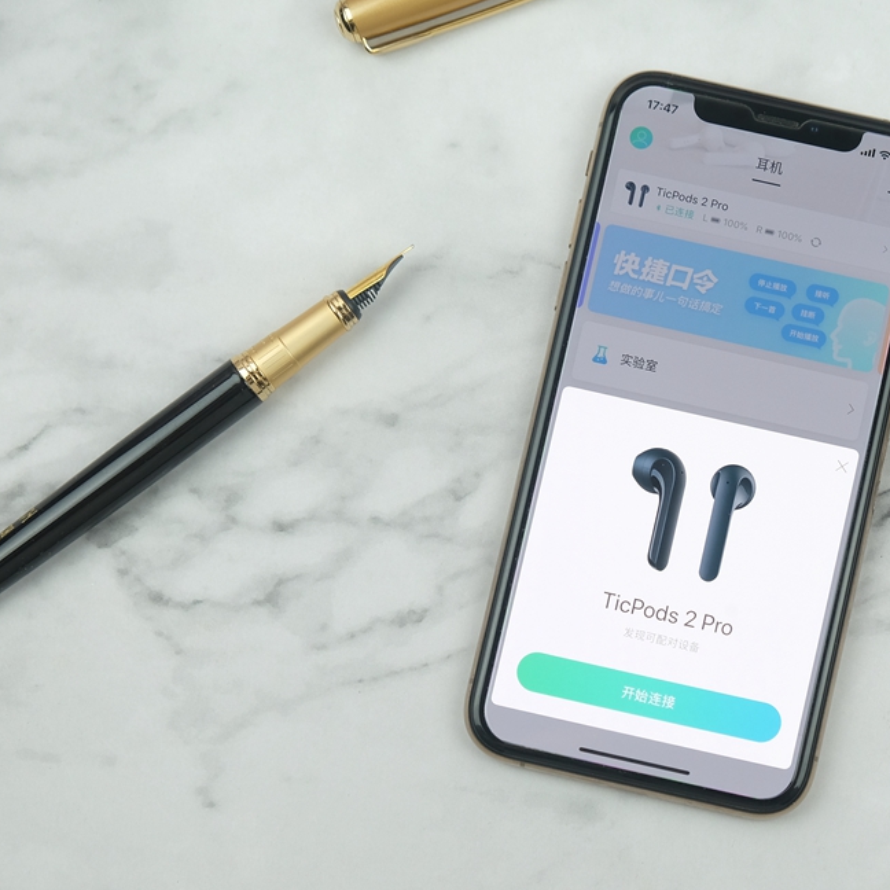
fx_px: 2851
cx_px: 658
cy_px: 458
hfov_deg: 17.7
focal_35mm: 98
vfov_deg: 17.7
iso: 500
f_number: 5.6
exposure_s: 1/70
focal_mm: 48.4
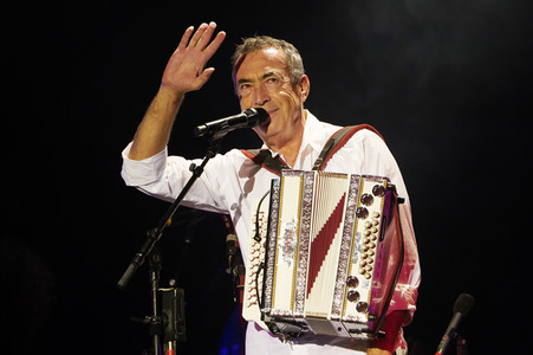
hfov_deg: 6.9
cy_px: 178
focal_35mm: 298
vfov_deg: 4.6
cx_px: 266
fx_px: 4409
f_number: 5.6
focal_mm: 298
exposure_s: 1/160
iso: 3200
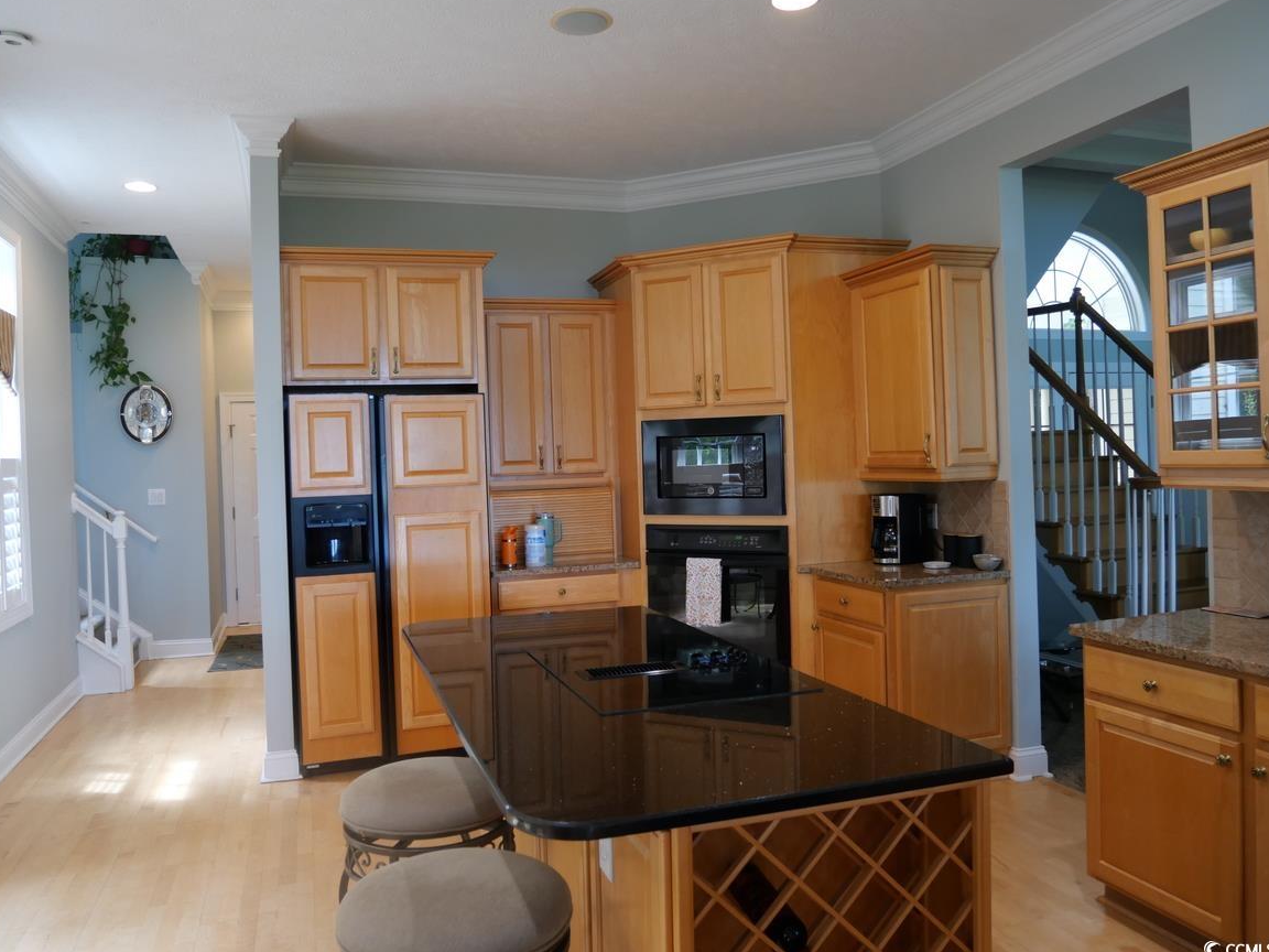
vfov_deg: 54.9
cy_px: 462
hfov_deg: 69.4
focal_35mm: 25
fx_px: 916
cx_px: 615
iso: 640
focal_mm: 12
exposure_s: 1/60
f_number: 3.5
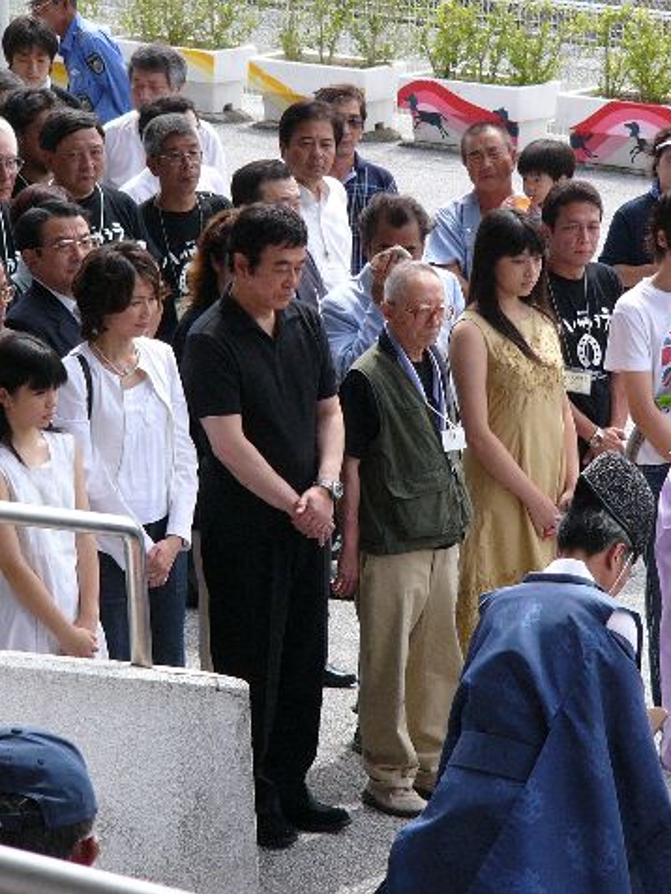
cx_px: 510
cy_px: 448
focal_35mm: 216
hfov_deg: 6.9
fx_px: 5580
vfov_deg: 9.2
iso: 100
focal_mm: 26.8
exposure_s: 1/1000
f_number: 2.8
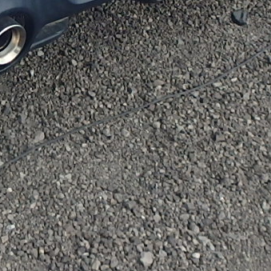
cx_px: -68
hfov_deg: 15.8
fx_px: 930
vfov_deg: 14.4
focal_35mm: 105
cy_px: -231
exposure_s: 1/640
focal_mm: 3.7
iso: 125
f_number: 3.5
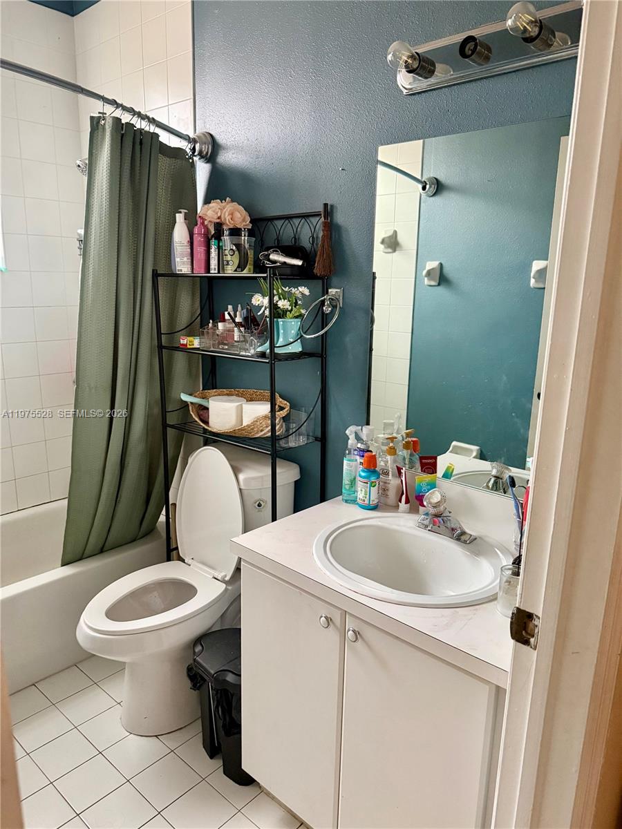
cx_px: 311
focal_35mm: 24
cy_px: 414
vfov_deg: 71.6
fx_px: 575
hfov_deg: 56.8
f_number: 1.78
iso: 640
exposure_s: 1/60
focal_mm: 6.76
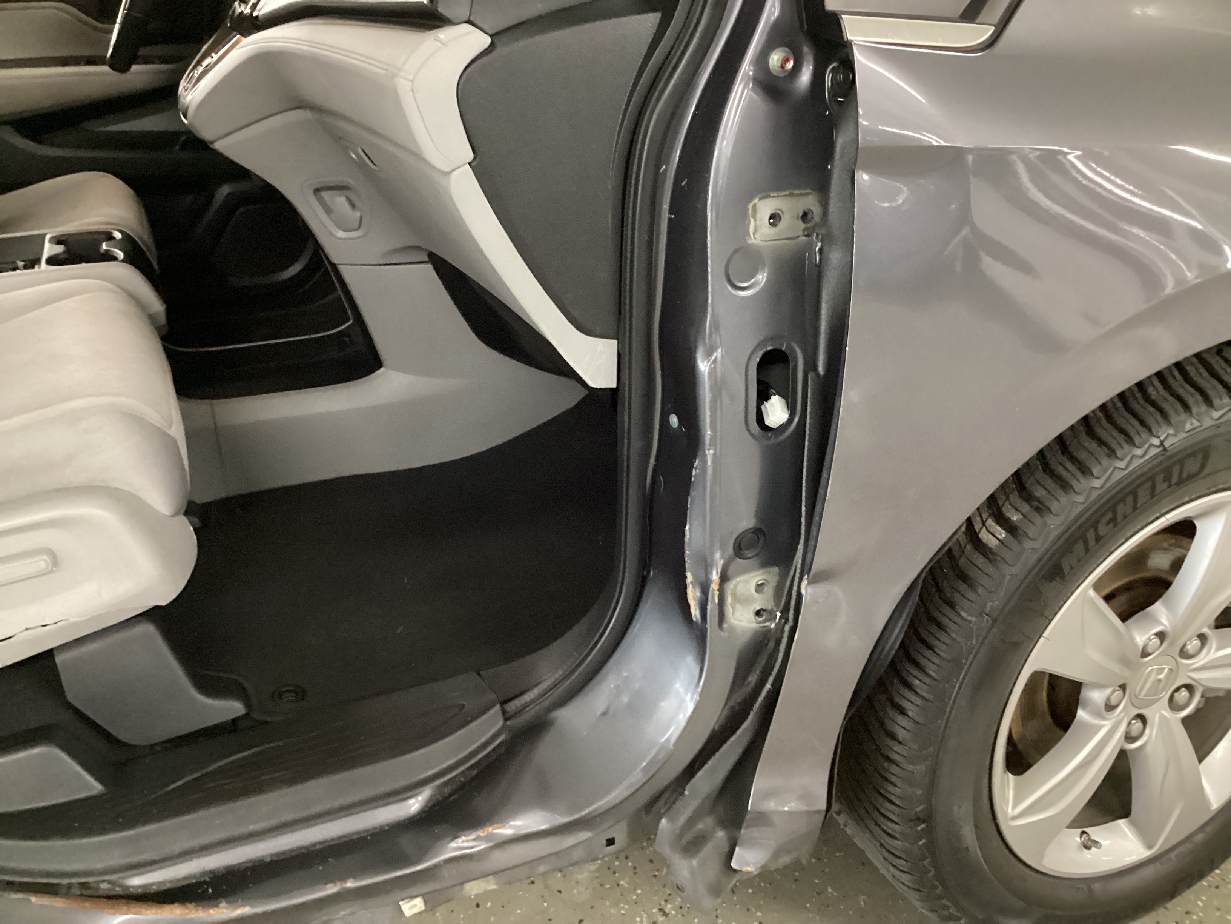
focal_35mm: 31
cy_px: 462
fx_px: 1102
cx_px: 616
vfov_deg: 45.4
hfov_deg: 58.4
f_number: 2.4
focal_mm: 3.3
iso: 640
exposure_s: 1/30
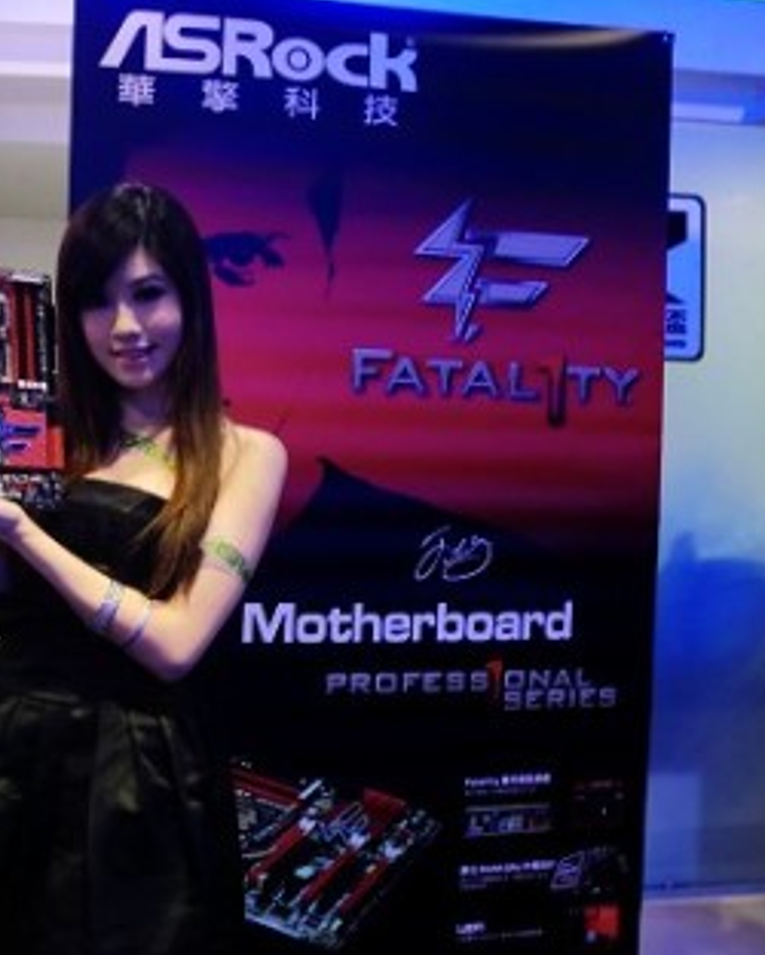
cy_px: 476
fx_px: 1301
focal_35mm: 46
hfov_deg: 31.9
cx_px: 150
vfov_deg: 40.3
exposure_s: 1/15
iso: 400
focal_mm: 6.3
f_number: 3.1
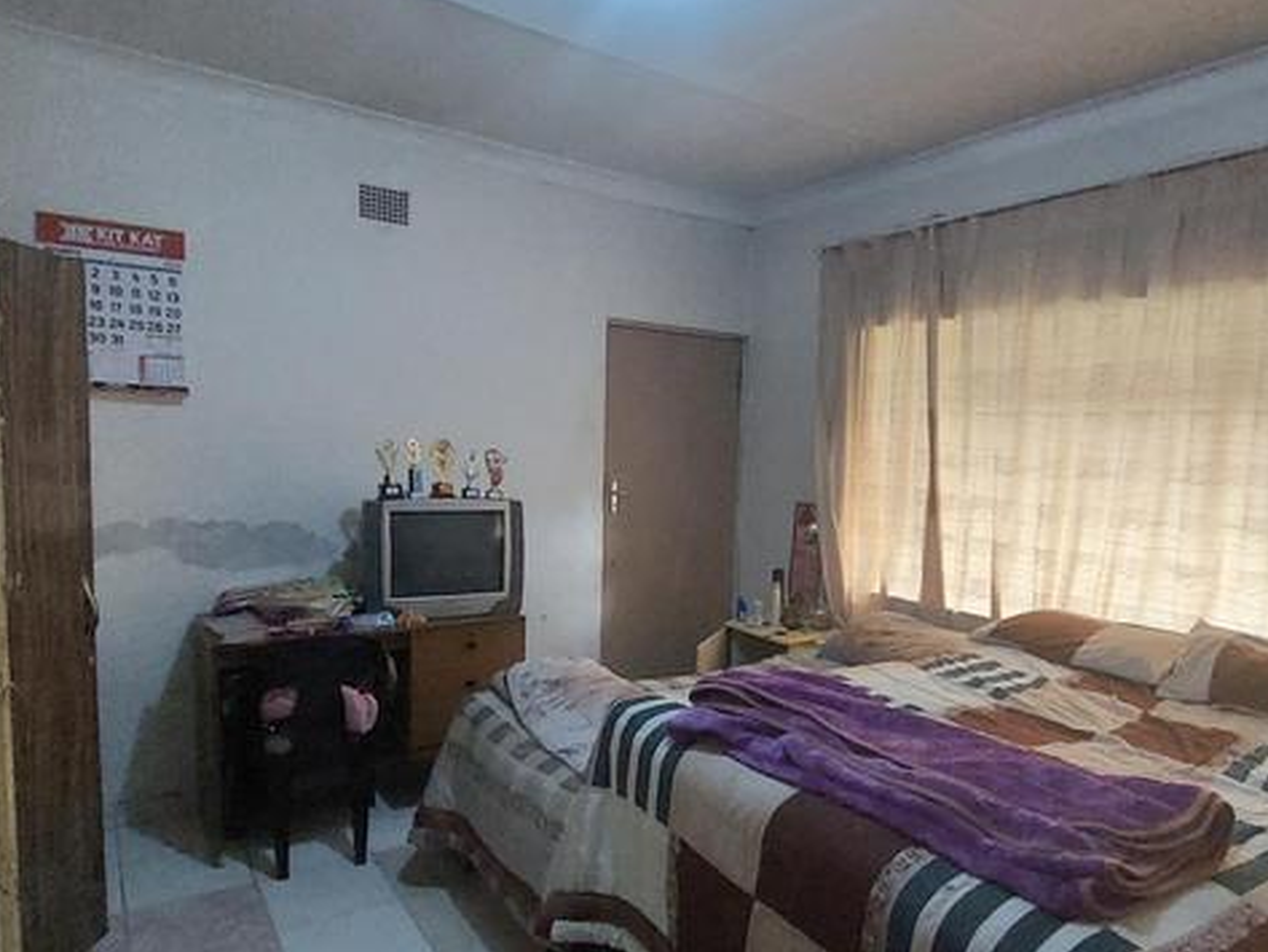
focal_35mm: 22
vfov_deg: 61.0
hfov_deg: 75.8
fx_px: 806
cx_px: 740
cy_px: 518
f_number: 2.2
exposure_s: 1/25
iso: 400
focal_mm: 1.74
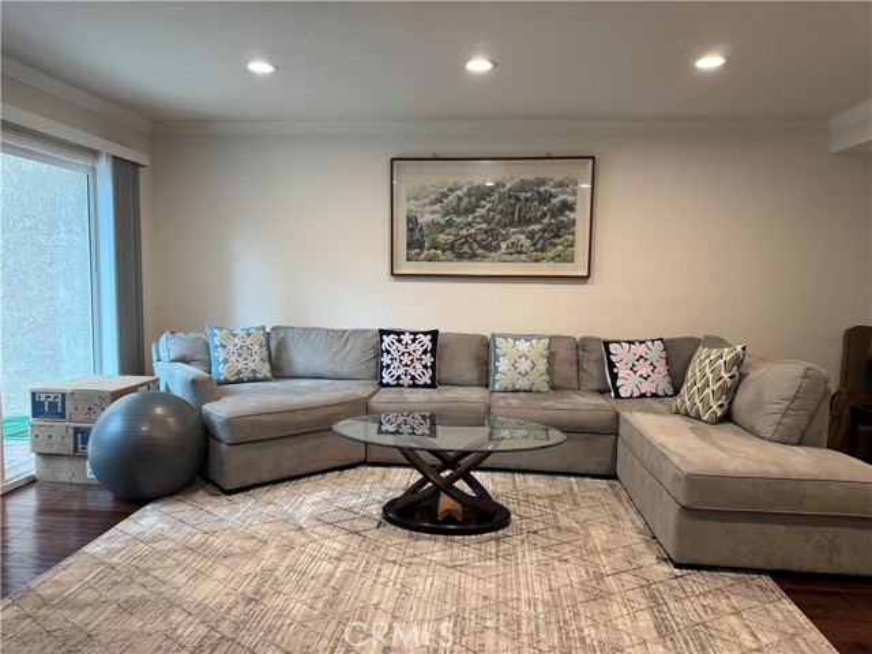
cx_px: 436
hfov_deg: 71.6
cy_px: 327
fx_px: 605
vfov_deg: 56.8
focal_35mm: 24
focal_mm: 6.76
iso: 125
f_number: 1.78
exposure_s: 1/60
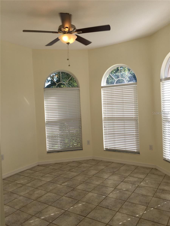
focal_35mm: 29
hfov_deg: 48.2
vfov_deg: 61.7
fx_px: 190
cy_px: 113
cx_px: 85
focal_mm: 4.15
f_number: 2.2
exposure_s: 1/183
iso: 25
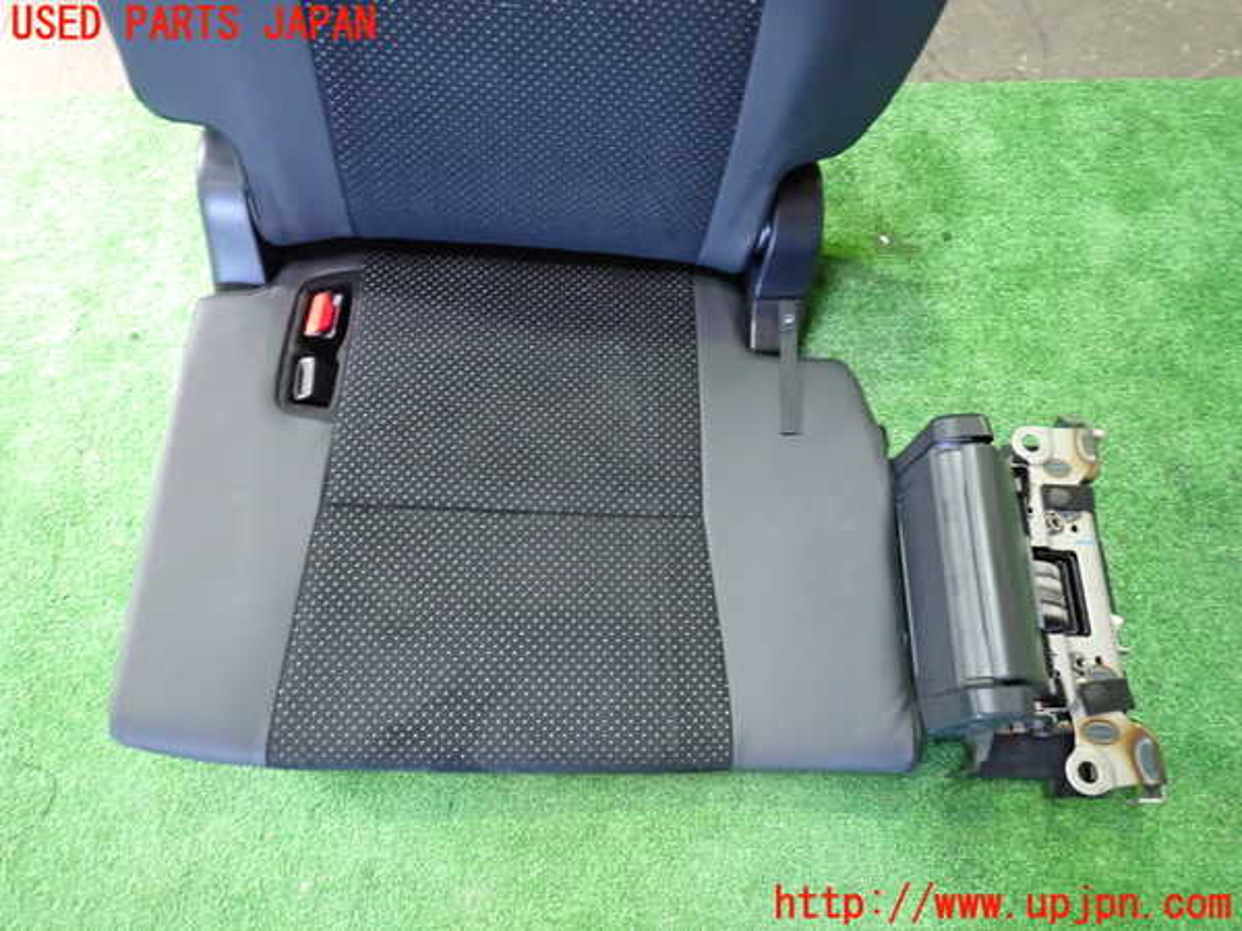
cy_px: 466
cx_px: 621
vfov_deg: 54.9
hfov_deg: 69.4
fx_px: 897
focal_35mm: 25
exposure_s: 1/30
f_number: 2
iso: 640
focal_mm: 4.5
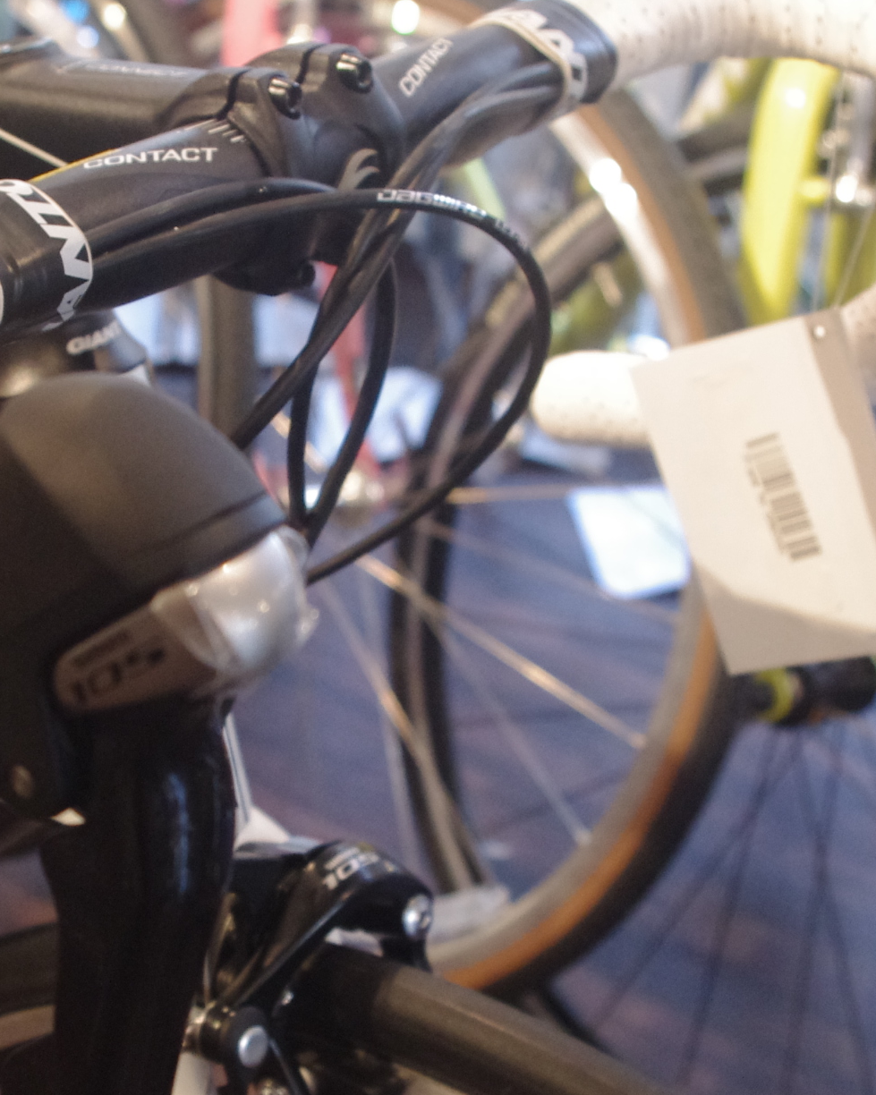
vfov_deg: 25.9
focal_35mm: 73
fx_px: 2366
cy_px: 714
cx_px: 202
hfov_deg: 20.8
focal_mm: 21.25
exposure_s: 1/30
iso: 1600
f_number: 5
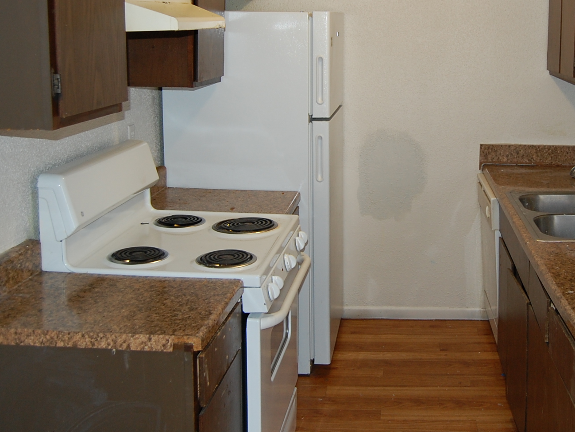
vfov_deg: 31.8
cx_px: 410
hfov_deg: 41.2
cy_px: 130
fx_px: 748
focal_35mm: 45
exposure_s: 1/60
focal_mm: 18
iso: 400
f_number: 3.5
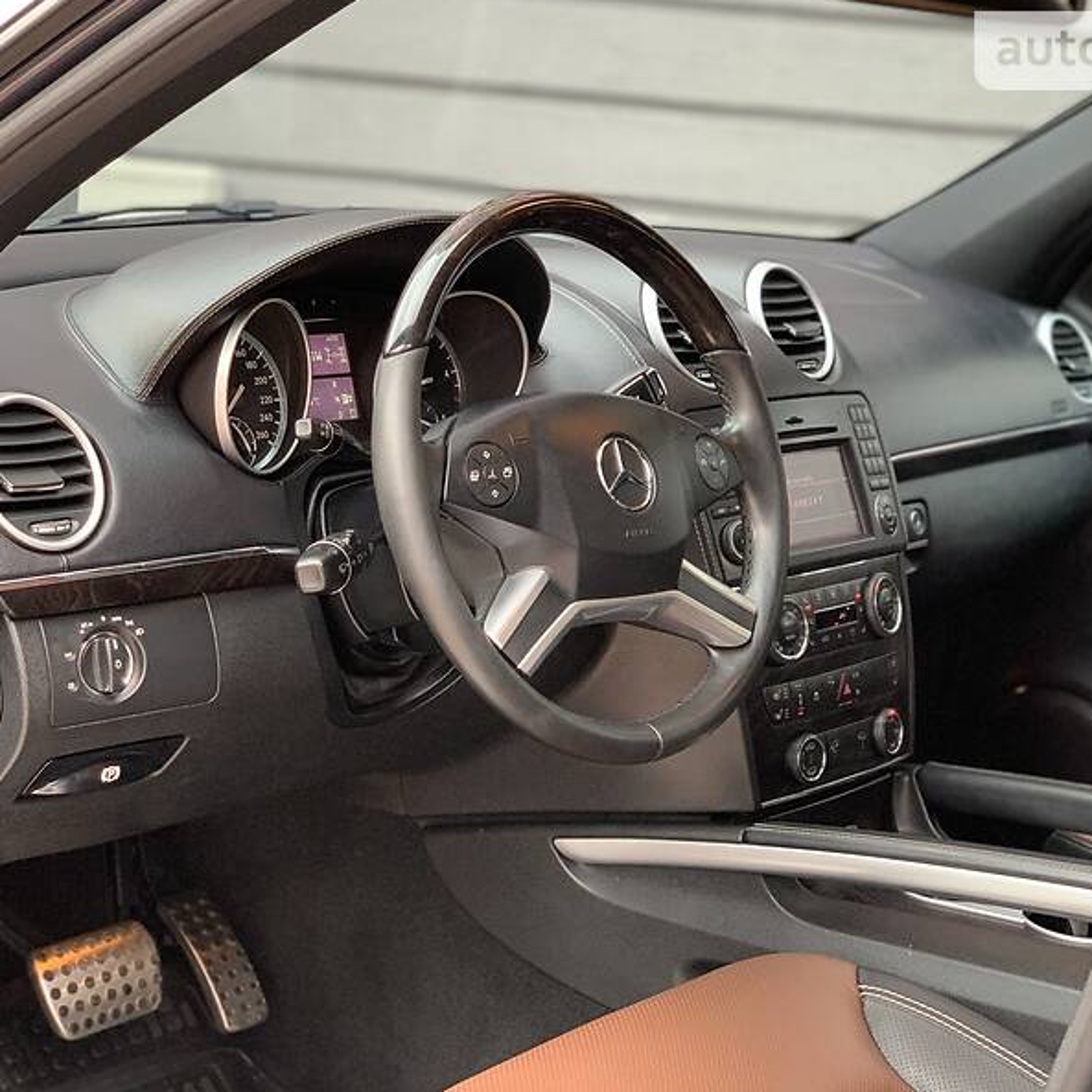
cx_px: 530
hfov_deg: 27.7
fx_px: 2213
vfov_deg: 27.7
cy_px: 541
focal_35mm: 62
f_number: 2.4
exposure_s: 1/60
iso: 200
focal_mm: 6
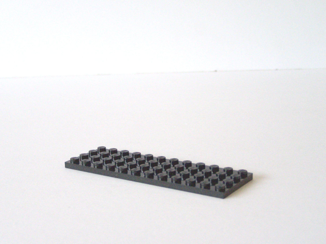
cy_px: 124
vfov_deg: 20.7
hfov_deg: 27.4
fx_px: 669
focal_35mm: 71
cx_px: 159
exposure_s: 1/60
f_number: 3.2
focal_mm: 11.1
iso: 400
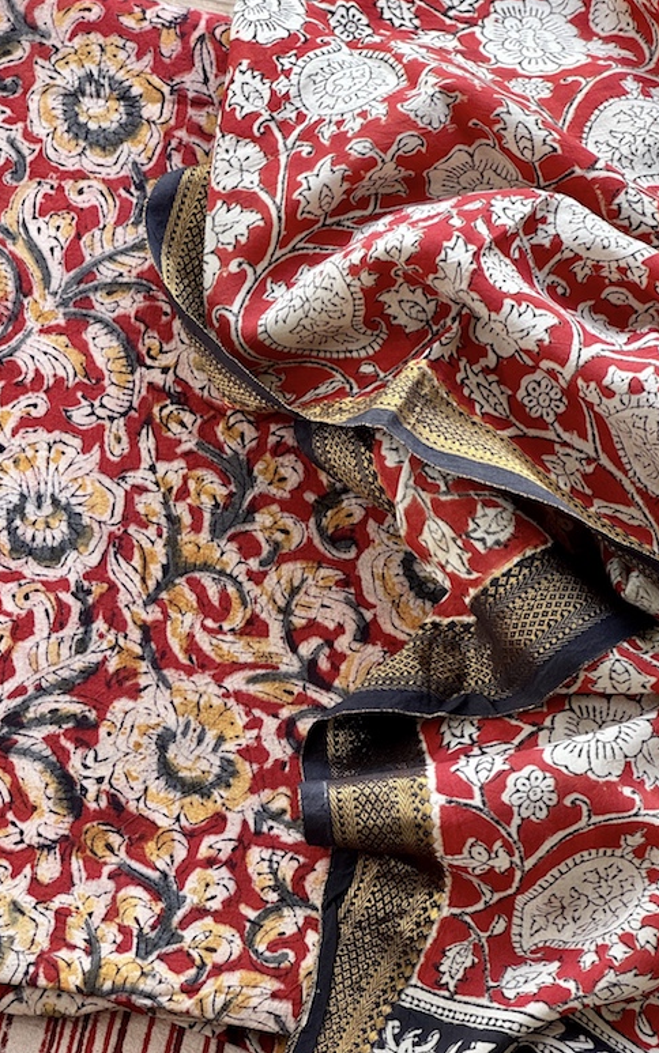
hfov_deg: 12.4
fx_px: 3016
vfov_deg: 19.8
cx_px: 202
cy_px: 612
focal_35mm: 105
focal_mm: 9
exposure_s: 1/99
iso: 50
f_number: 2.8
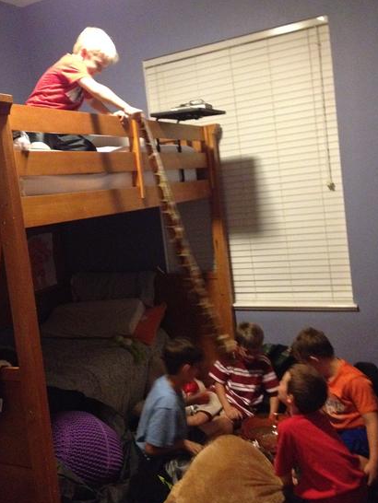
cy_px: 234
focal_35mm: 41
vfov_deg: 45.7
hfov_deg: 35.1
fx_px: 596
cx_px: 160
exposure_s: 1/15
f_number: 2.4
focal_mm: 4.28
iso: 800
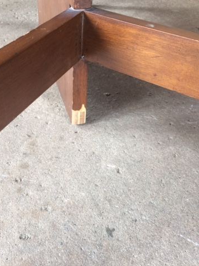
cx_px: 83
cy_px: 133
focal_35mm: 39
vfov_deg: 47.9
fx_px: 299
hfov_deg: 36.7
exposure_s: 1/40
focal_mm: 4.15
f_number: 2.2
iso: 40
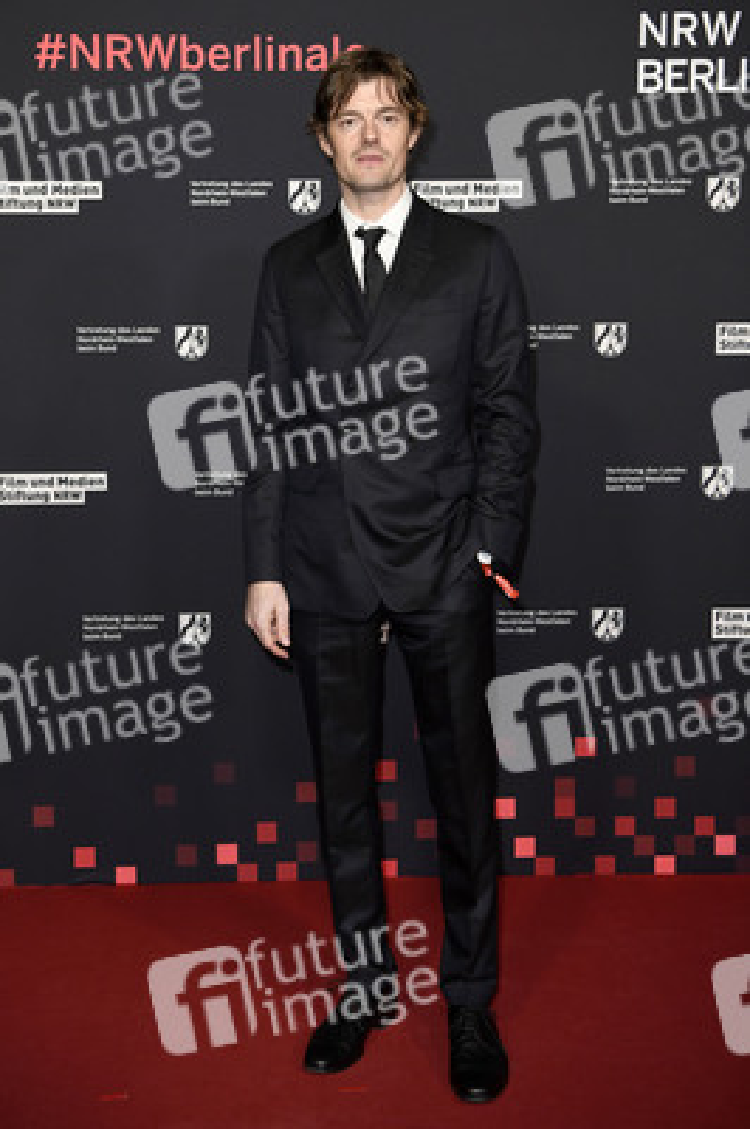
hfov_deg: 31.8
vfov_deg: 46.4
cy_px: 564
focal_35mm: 42
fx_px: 1315
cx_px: 375
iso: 800
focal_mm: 42
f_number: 4
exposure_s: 1/250
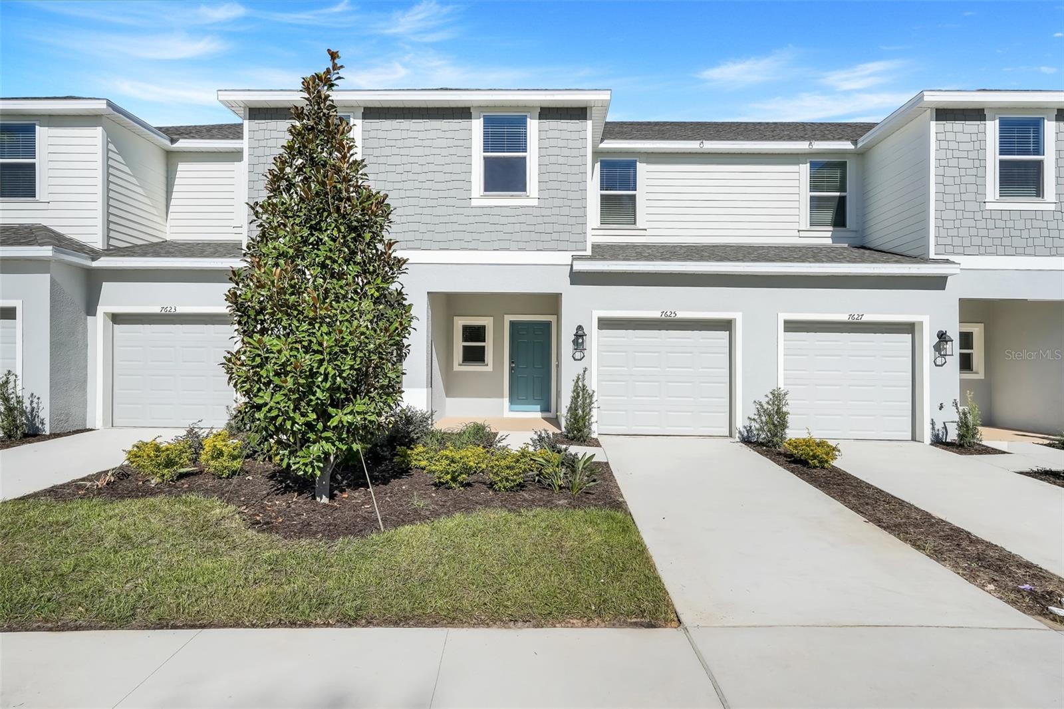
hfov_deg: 85.4
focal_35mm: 20
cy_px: 354
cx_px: 532
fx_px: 576
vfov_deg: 63.2
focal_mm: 19.5
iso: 250
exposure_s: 1/160
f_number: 9
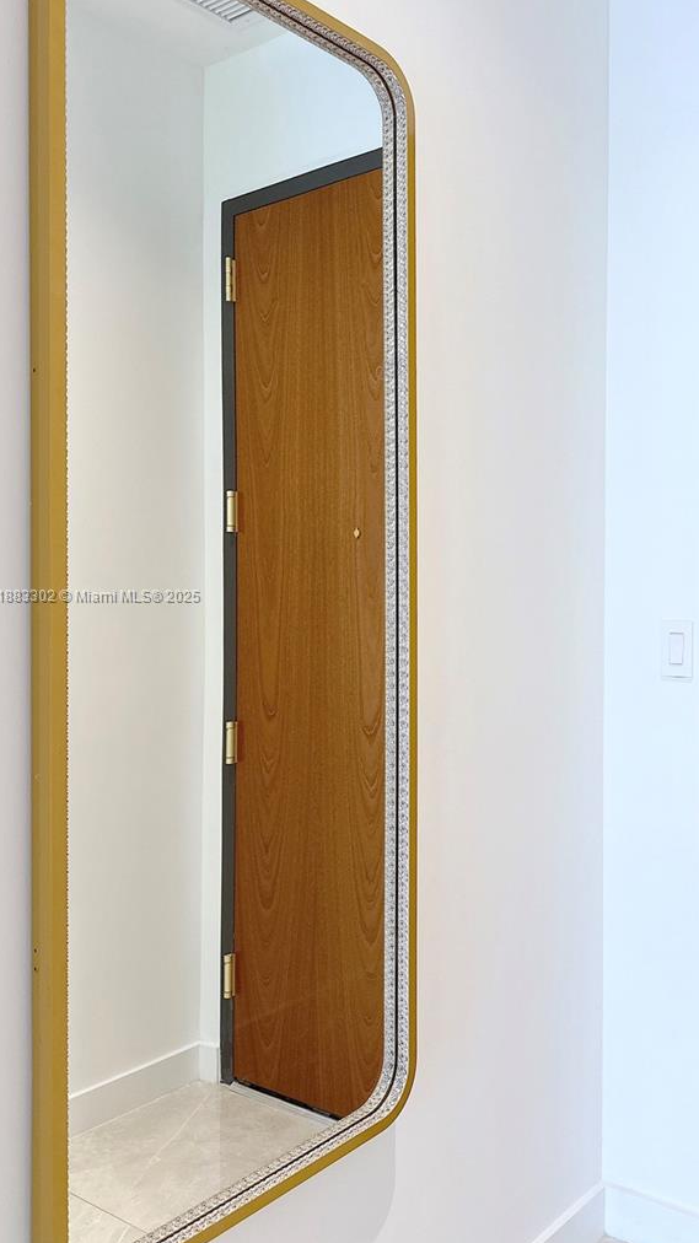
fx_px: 1022
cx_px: 527
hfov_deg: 36.8
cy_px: 597
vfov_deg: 62.6
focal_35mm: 31
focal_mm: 6.86
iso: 125
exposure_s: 1/60
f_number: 1.78
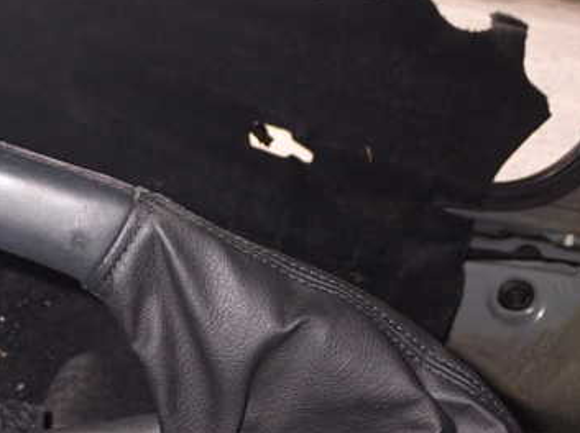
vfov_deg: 18.2
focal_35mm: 80
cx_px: 120
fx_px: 1339
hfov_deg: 24.1
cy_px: 348
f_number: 3.1
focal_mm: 8.4
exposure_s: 1/50
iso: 400
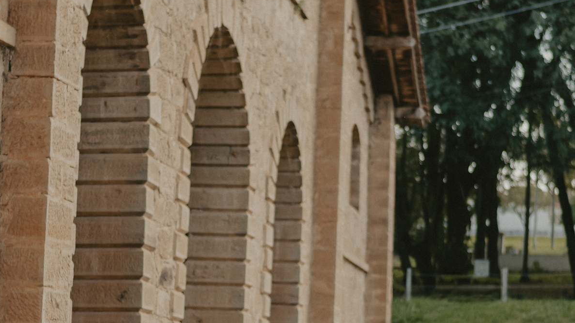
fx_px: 1814
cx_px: 287
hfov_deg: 18.0
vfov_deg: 10.2
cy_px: 228
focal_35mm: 119
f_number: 2
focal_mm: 50
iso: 125
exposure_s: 1/1000
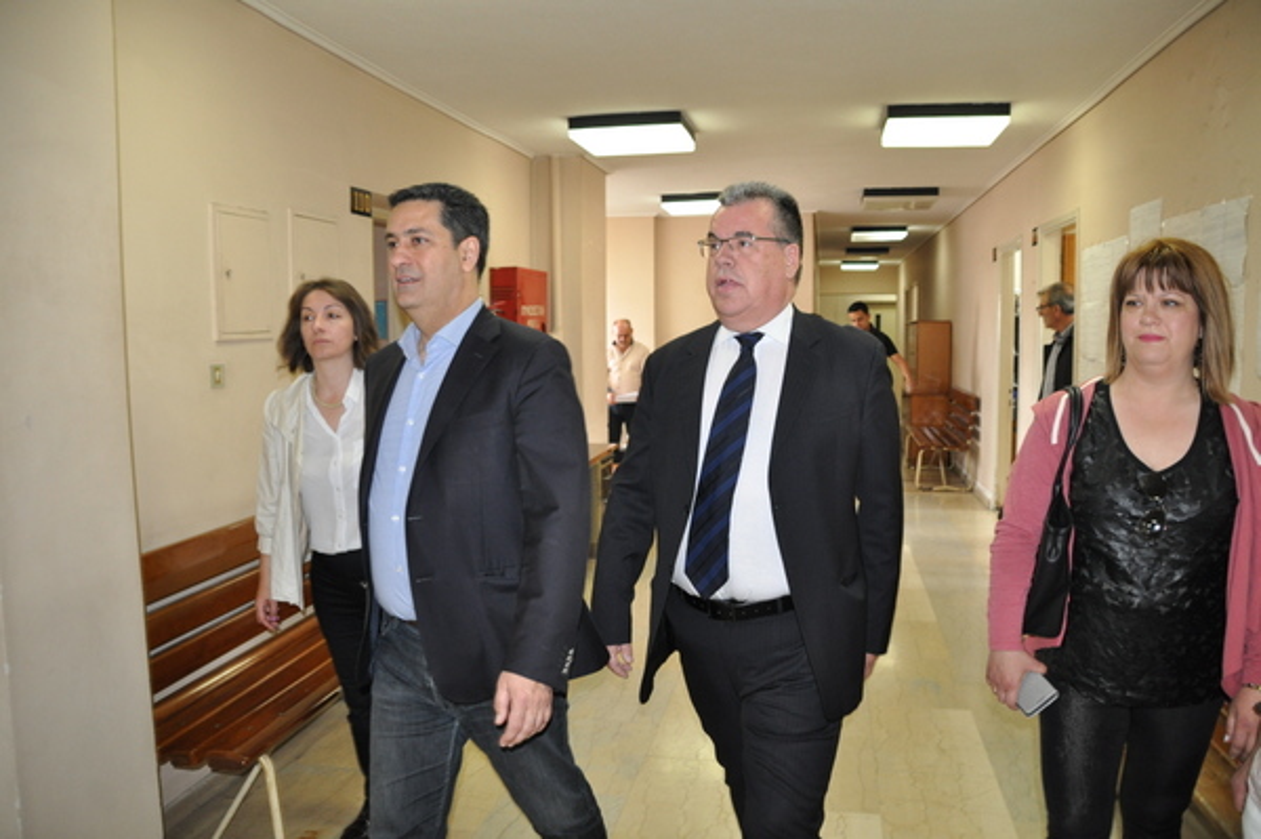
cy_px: 420
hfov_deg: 67.4
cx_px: 630
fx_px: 945
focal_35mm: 27
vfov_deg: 47.9
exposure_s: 1/80
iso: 800
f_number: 3.5
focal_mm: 18
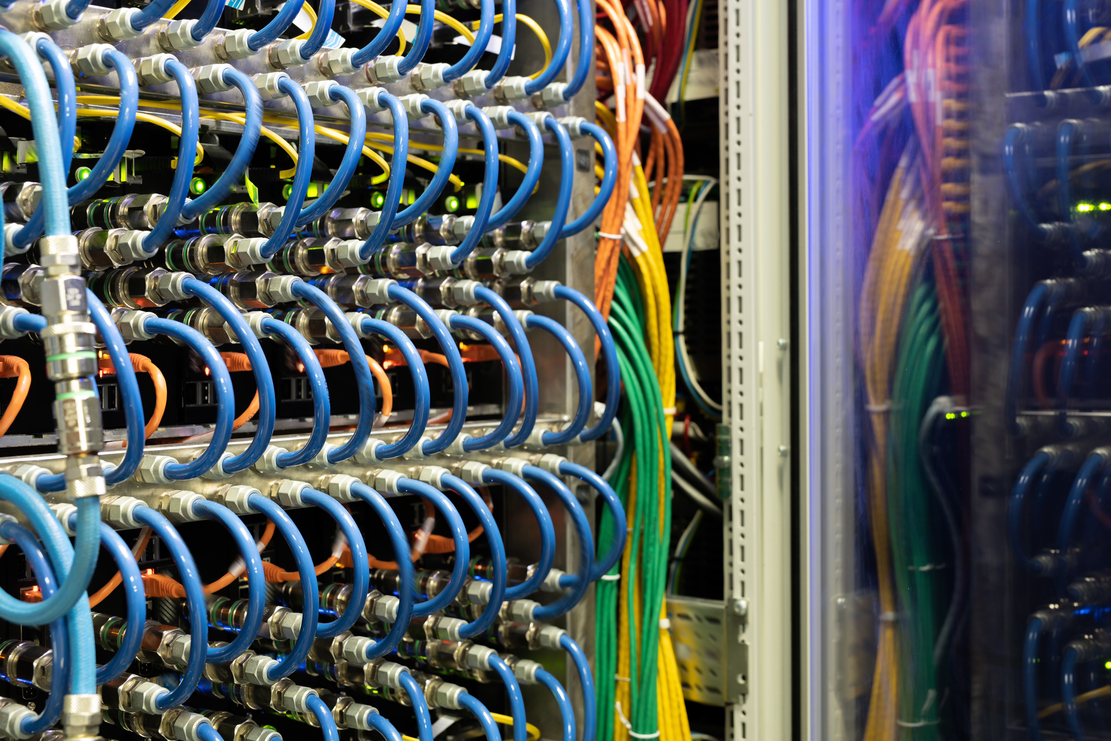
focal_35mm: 50
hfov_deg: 39.6
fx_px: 1543
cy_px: 370
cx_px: 556
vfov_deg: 27.0
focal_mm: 50
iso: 250
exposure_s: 1.3
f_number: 7.1
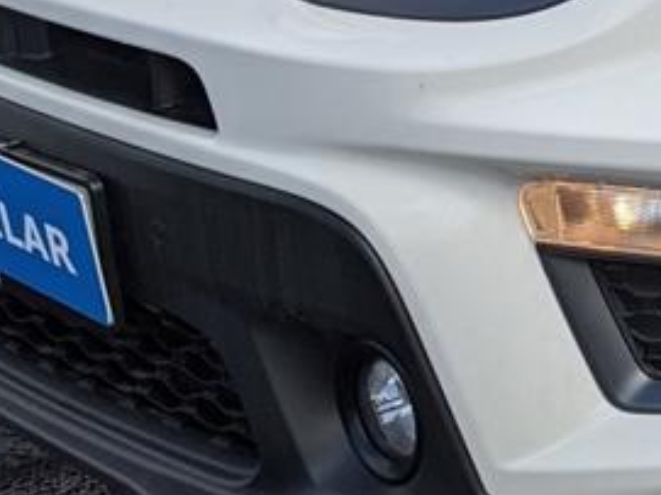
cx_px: 1128
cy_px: 68
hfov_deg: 13.3
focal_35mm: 136
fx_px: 2596
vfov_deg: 10.8
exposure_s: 1/3356
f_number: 1.73
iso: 79
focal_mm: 4.38
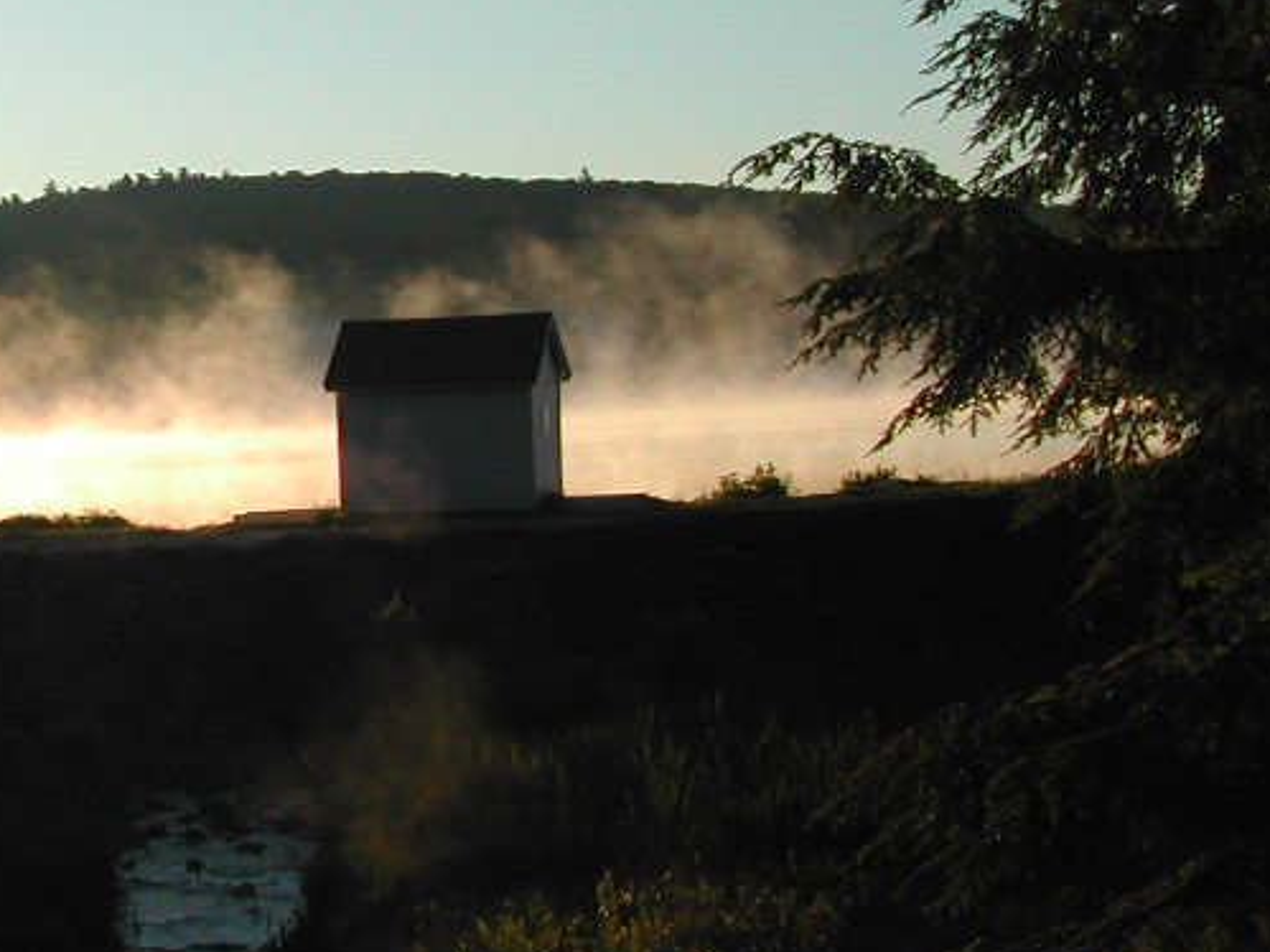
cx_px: 64
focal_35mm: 78
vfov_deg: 18.8
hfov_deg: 24.1
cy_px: 255
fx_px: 2861
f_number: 7.6
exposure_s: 1/197
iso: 100
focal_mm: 8
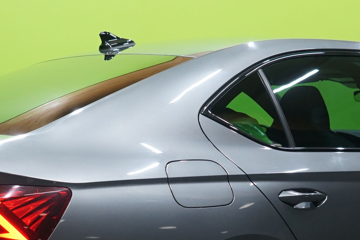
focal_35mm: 98
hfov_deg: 20.8
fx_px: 980
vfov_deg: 13.9
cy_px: 181
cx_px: 202
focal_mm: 32
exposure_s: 1/25
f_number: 5
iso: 800
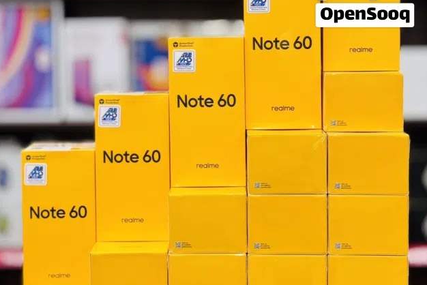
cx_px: 213
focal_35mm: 51
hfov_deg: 38.9
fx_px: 605
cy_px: 125
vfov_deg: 26.5
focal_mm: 6.76
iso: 64
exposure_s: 1/100
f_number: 1.78
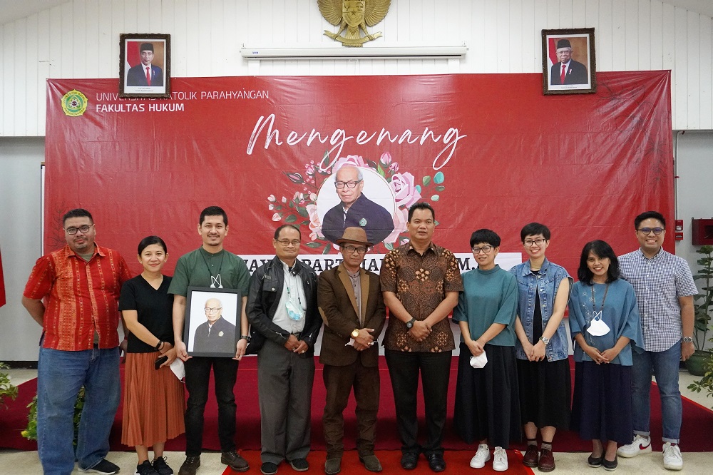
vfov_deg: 43.6
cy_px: 238
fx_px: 594
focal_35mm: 30
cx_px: 356
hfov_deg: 61.9
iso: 5000
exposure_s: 1/160
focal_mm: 20
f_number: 4
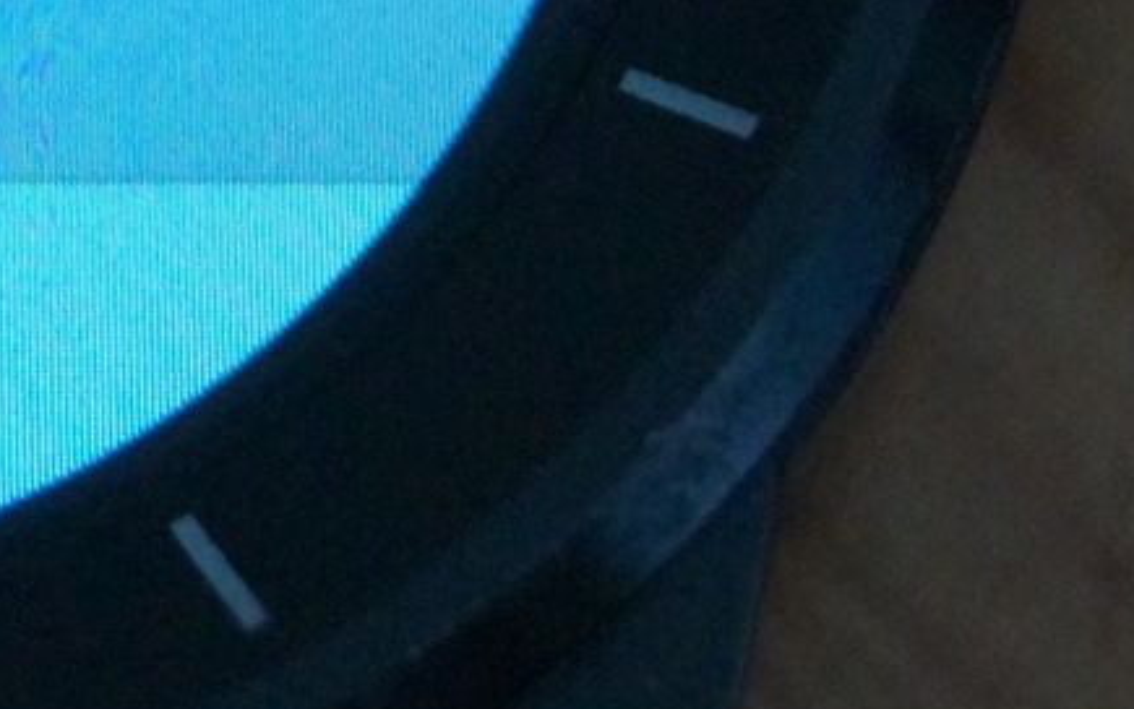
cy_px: -255
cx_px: -425
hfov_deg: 6.2
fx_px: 10416
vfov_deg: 3.9
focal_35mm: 337
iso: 3200
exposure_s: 1/30
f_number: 5.6
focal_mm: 50
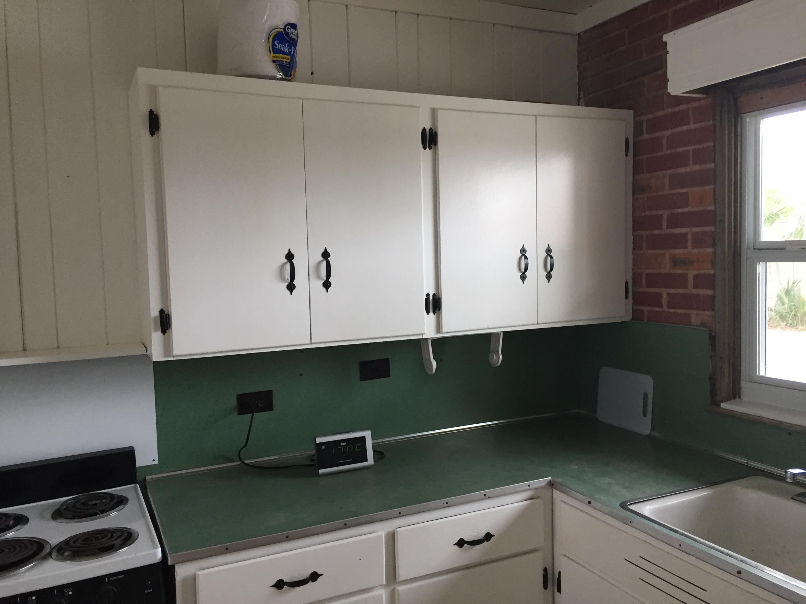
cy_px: 302
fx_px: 675
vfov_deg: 48.2
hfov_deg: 61.7
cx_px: 403
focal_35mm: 29
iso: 50
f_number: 2.2
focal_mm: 4.15
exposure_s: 1/30
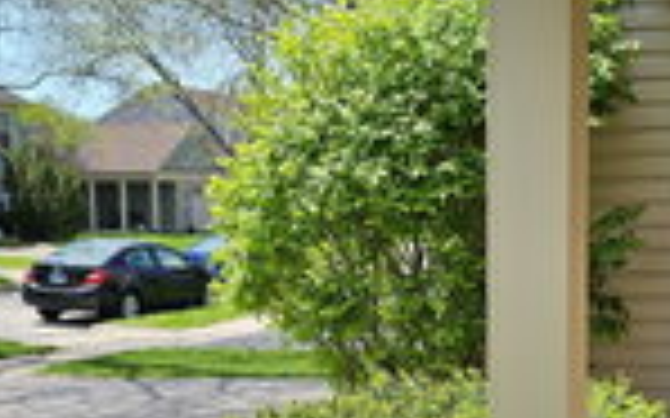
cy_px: 355
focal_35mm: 70
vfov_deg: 18.4
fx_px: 1278
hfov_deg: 29.2
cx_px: 452
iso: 10
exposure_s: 1/414
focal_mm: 6.3
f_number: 1.7
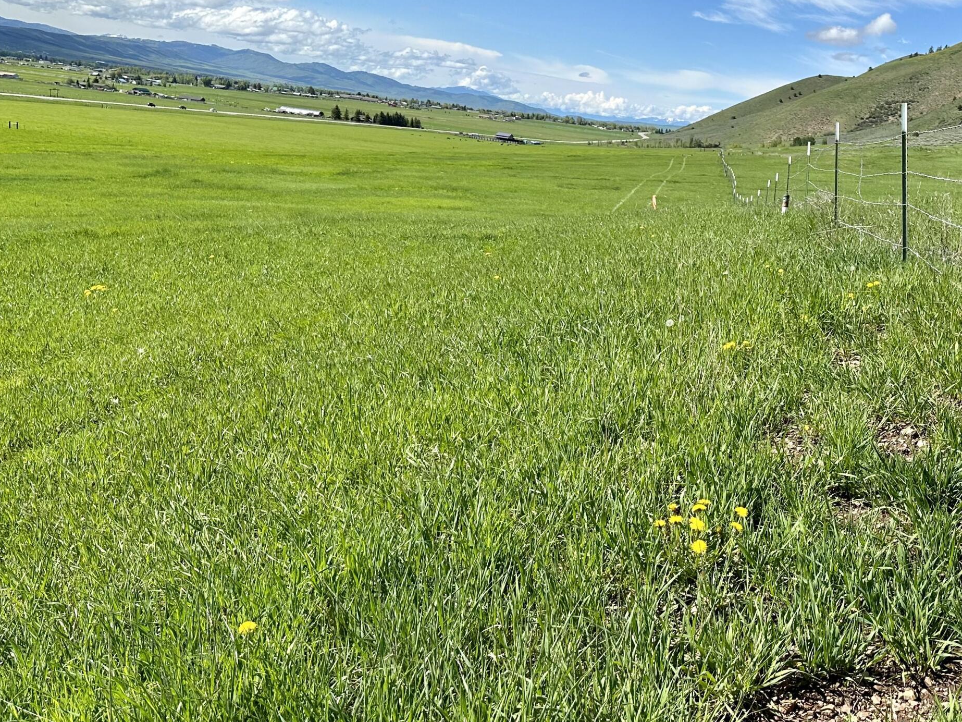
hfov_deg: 45.7
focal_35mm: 39
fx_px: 1084
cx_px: 752
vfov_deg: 36.7
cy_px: 282
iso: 80
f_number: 1.78
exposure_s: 1/5000
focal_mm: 6.86
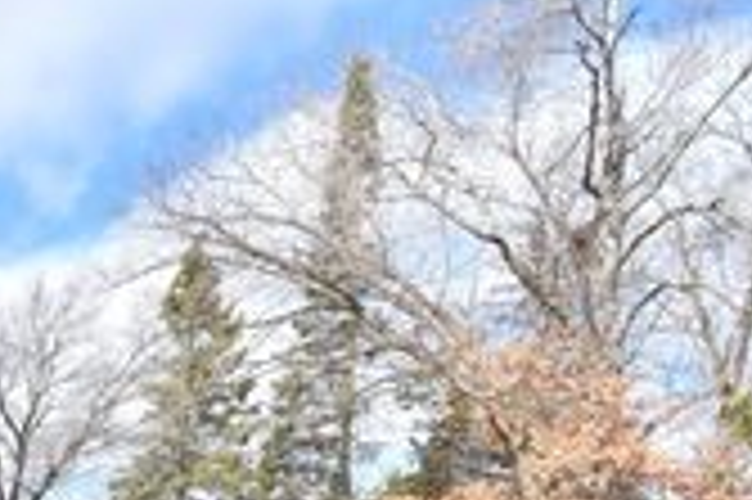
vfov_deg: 24.8
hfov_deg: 30.0
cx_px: -320
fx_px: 939
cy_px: 696
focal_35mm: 45
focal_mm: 10
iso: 320
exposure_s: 1/200
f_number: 14
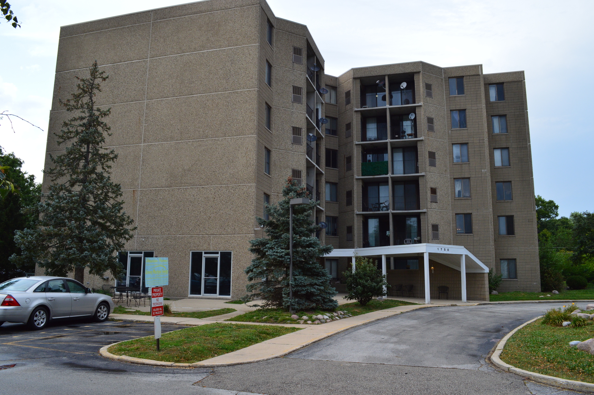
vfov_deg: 47.9
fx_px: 445
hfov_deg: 67.4
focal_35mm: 27
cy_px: 198
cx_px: 297
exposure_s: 1/250
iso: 400
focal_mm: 18
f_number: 10
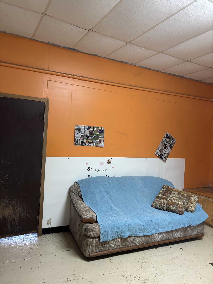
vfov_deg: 67.3
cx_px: 106
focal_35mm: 26
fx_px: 213
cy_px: 142
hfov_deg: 53.1
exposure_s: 1/60
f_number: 1.6
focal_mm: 5.96
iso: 400
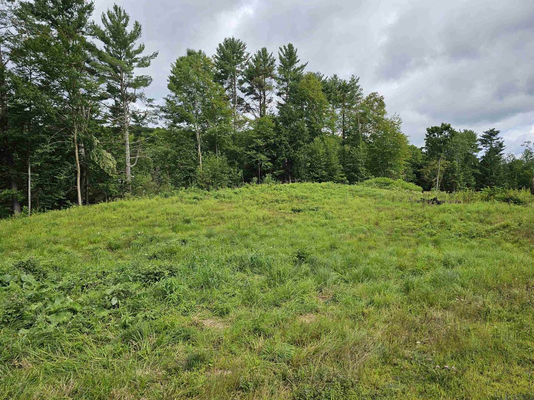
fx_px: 355
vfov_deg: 58.9
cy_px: 200
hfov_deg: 73.9
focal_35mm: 23
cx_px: 267
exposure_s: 1/590
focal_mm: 6.3
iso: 10
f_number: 1.7
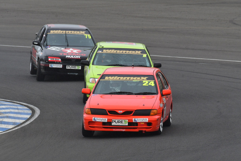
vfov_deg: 1.8
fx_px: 5022
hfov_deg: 2.7
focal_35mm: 750
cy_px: 80
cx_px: 120
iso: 640
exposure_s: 1/640
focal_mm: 500
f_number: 10
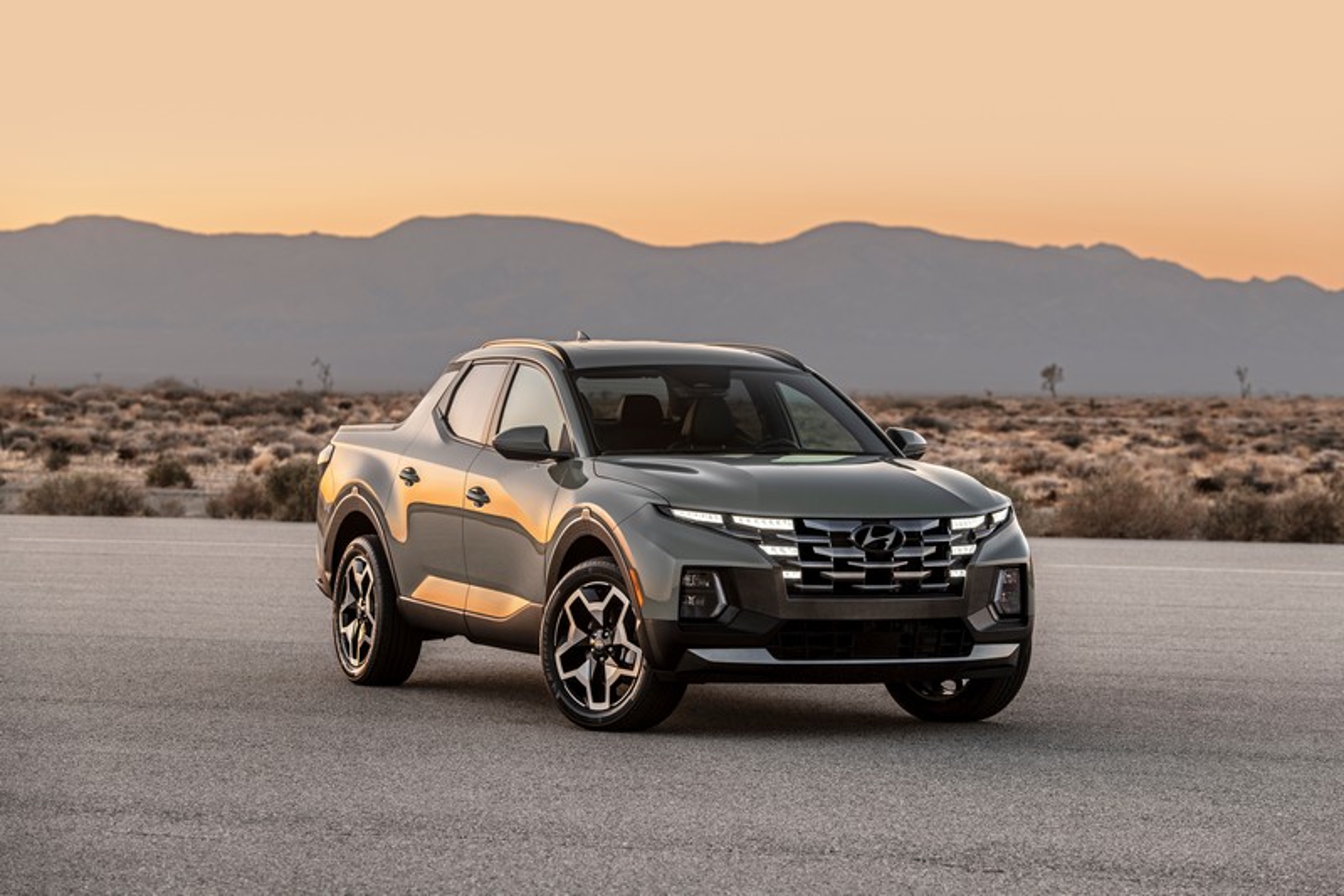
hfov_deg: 20.0
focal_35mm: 102
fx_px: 3807
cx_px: 672
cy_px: 448
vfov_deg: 13.4
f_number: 5
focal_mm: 102
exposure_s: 1/13
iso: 64
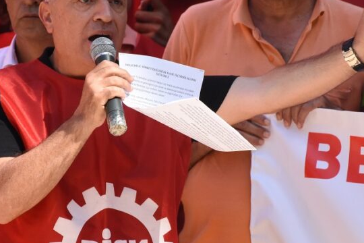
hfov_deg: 6.2
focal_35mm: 330
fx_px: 3336
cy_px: 137
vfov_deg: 4.2
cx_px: 212
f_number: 5.6
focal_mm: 116
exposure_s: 1/2500
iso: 1250
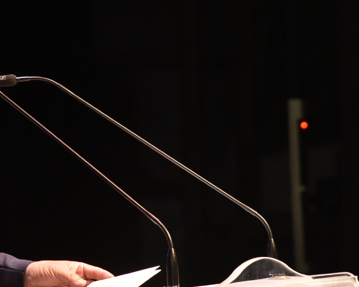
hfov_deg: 6.1
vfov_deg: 4.9
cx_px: 26
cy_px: 25
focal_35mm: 315
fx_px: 3348
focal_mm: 120
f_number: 6.3
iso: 2000
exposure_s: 1/125
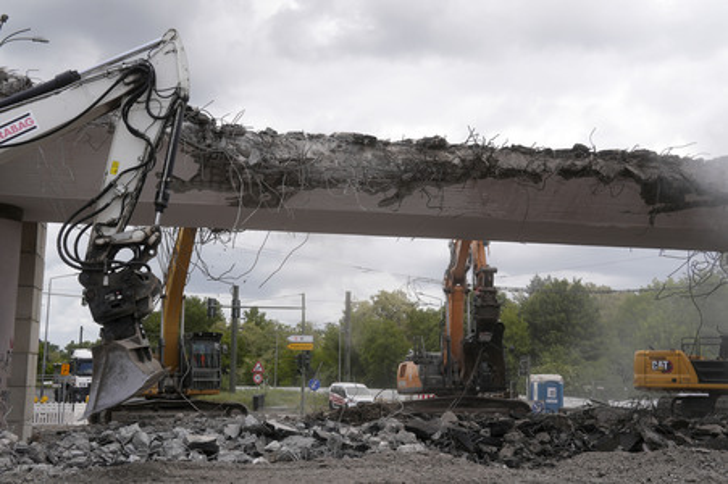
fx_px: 909
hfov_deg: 43.6
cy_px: 242
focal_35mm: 45
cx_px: 364
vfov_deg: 29.8
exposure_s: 1/320
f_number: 6.3
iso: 100
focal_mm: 30
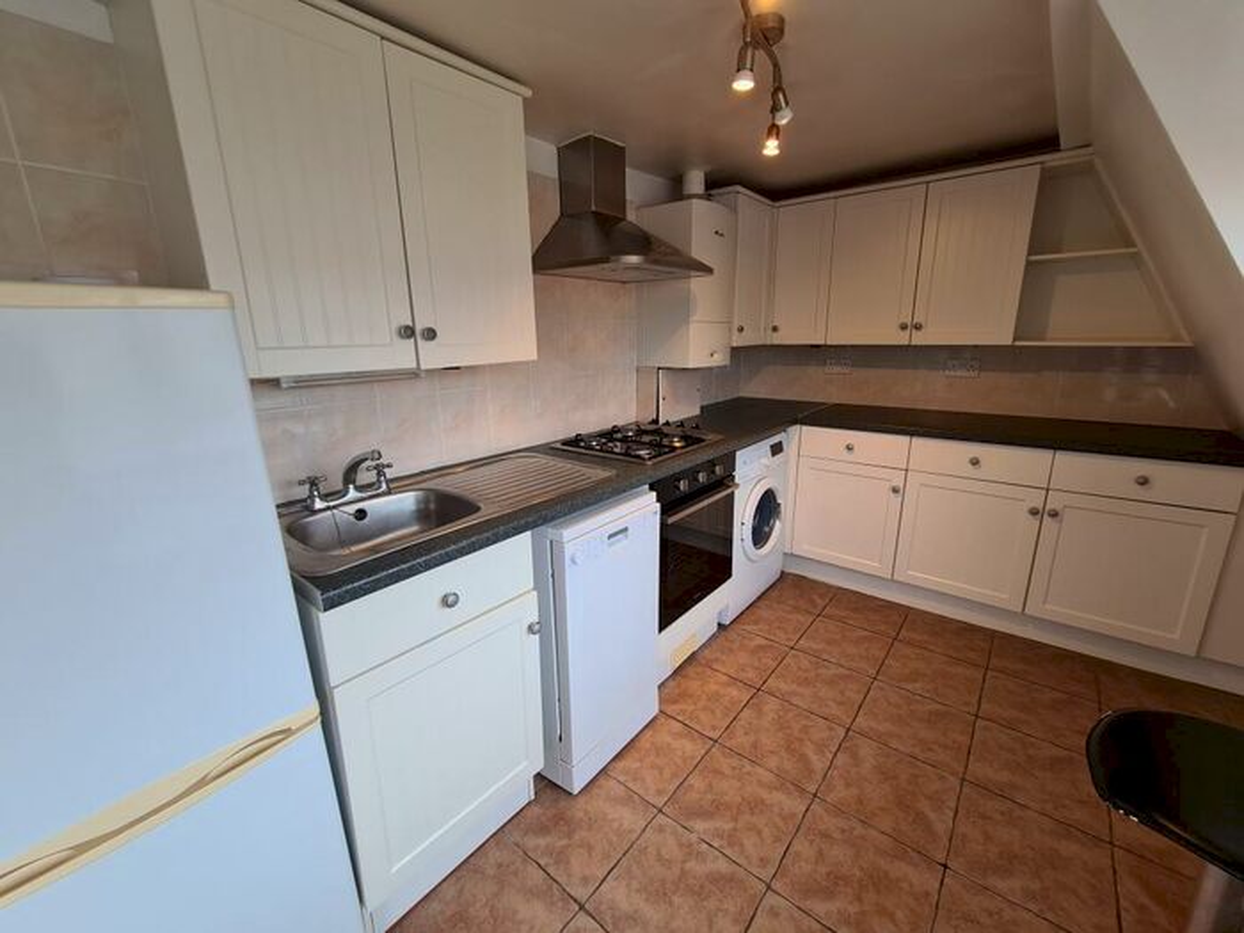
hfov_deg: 106.2
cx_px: 622
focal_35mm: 13
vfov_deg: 89.9
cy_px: 466
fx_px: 467
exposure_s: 1/100
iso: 100
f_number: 2.2
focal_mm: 2.2
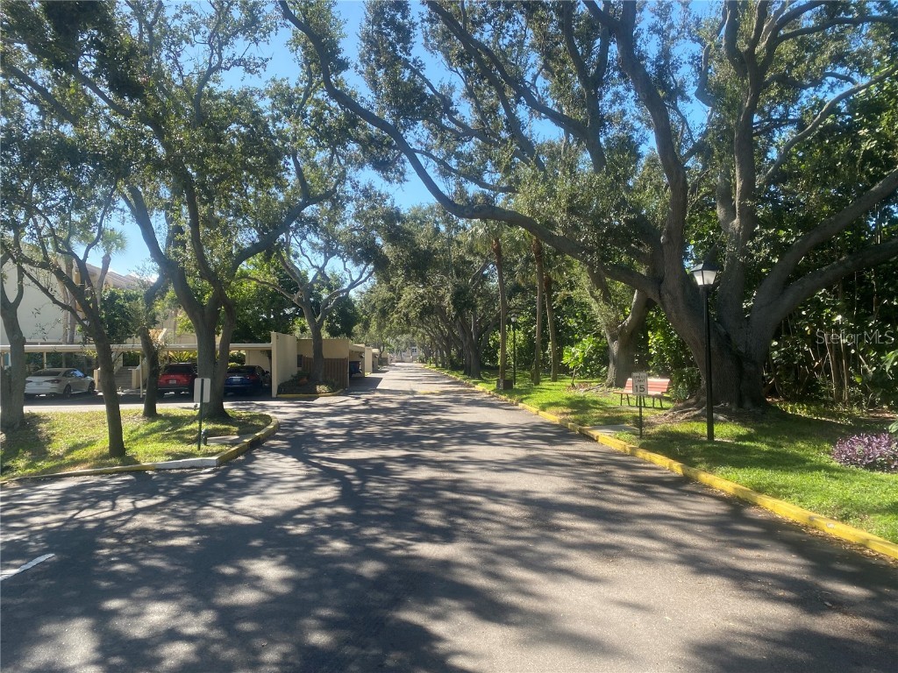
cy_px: 336
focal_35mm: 26
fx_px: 674
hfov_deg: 67.3
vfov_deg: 53.1
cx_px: 449
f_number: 1.8
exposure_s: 1/799
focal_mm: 4.25
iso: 32
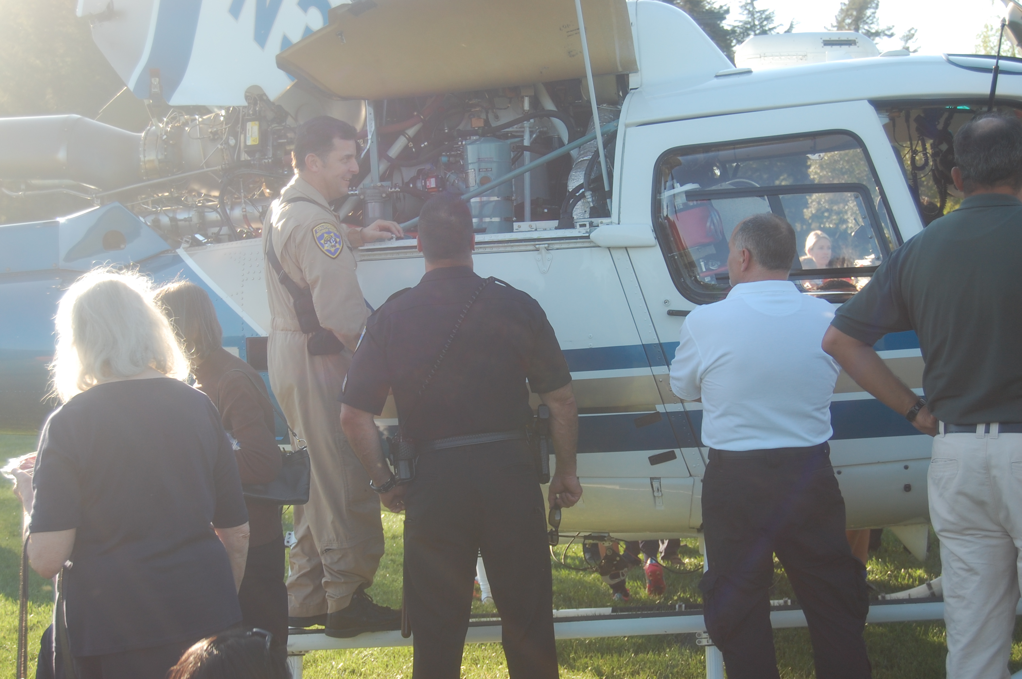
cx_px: 511
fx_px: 1617
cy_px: 340
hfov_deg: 35.1
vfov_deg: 23.7
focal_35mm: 57
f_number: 6.3
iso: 200
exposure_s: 1/160
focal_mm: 38
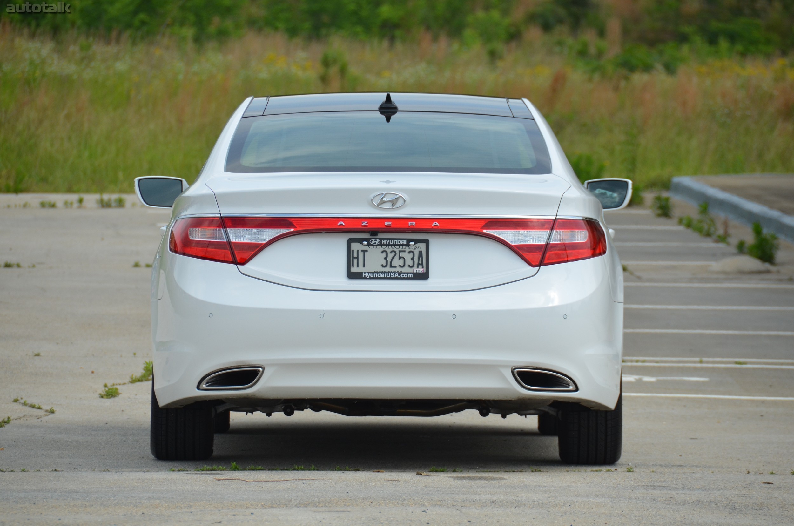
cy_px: 263
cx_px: 397
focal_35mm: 300
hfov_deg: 6.9
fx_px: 6603
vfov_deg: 4.6
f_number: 6.3
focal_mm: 200
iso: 400
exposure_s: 1/1600
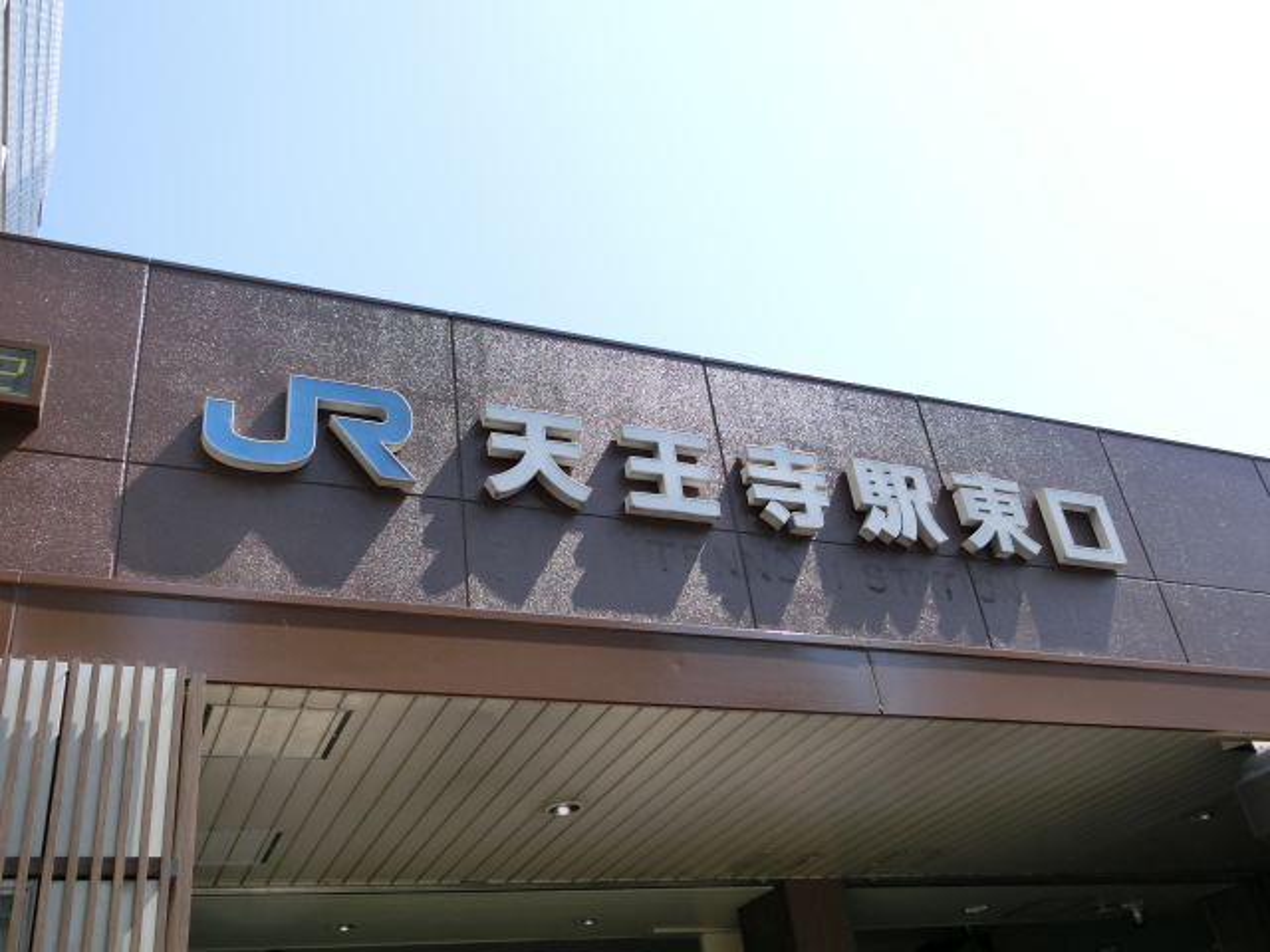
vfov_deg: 41.8
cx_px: 635
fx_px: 1247
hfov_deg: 54.0
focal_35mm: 34
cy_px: 476
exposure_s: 1/400
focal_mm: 6
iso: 80
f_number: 3.9
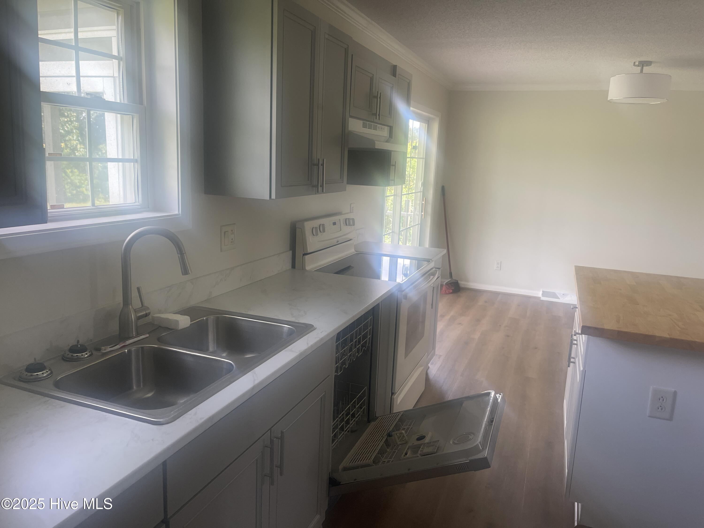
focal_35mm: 25
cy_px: 264
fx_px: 508
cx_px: 352
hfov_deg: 69.4
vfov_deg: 54.9
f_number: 1.6
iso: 100
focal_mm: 5.1
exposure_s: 1/121
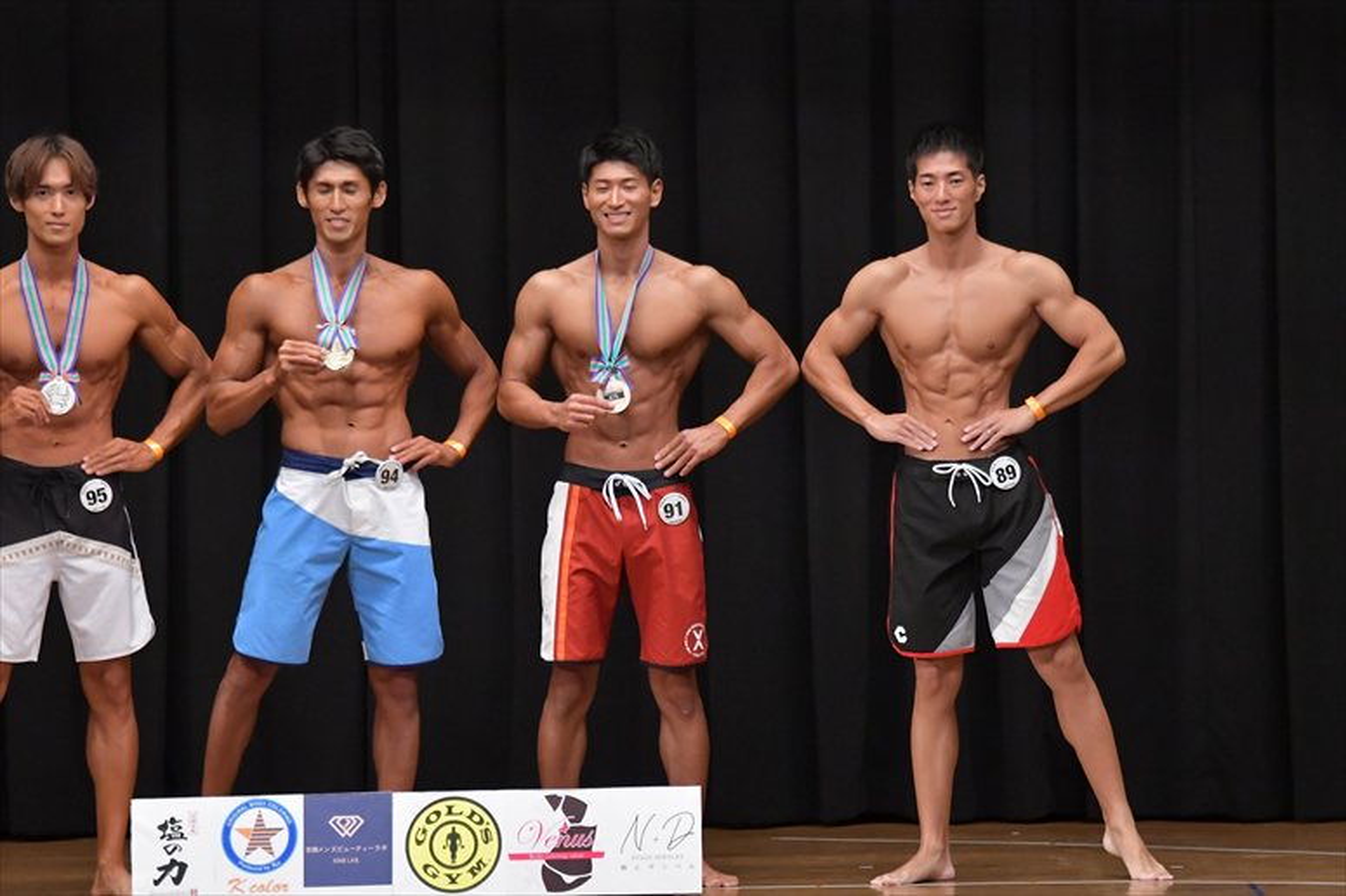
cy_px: 448
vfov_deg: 6.1
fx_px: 8409
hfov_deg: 9.2
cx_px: 673
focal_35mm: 225
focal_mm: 150
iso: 6400
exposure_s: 1/400
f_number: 5.6
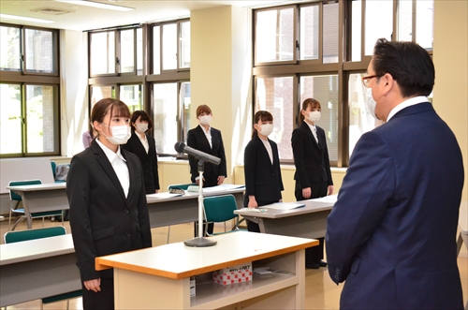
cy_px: 155
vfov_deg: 25.6
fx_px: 681
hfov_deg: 37.9
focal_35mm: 52
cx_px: 234
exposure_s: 1/250
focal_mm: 35
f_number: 5.6
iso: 3200
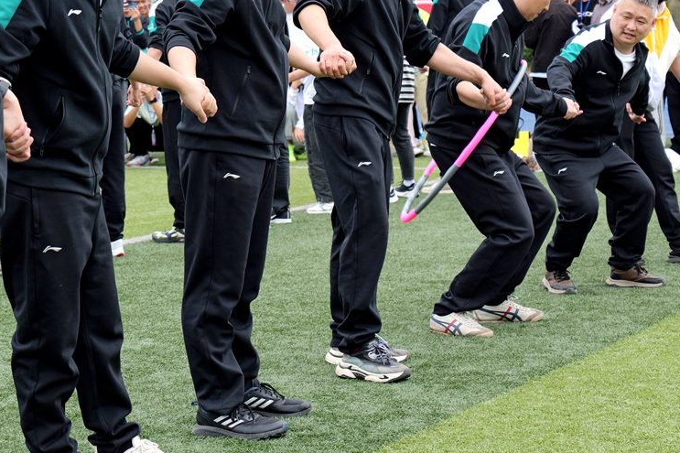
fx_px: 2058
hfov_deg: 18.7
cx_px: 489
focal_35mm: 109
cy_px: 89
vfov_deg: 12.5
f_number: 5.6
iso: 200
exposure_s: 1/640
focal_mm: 60
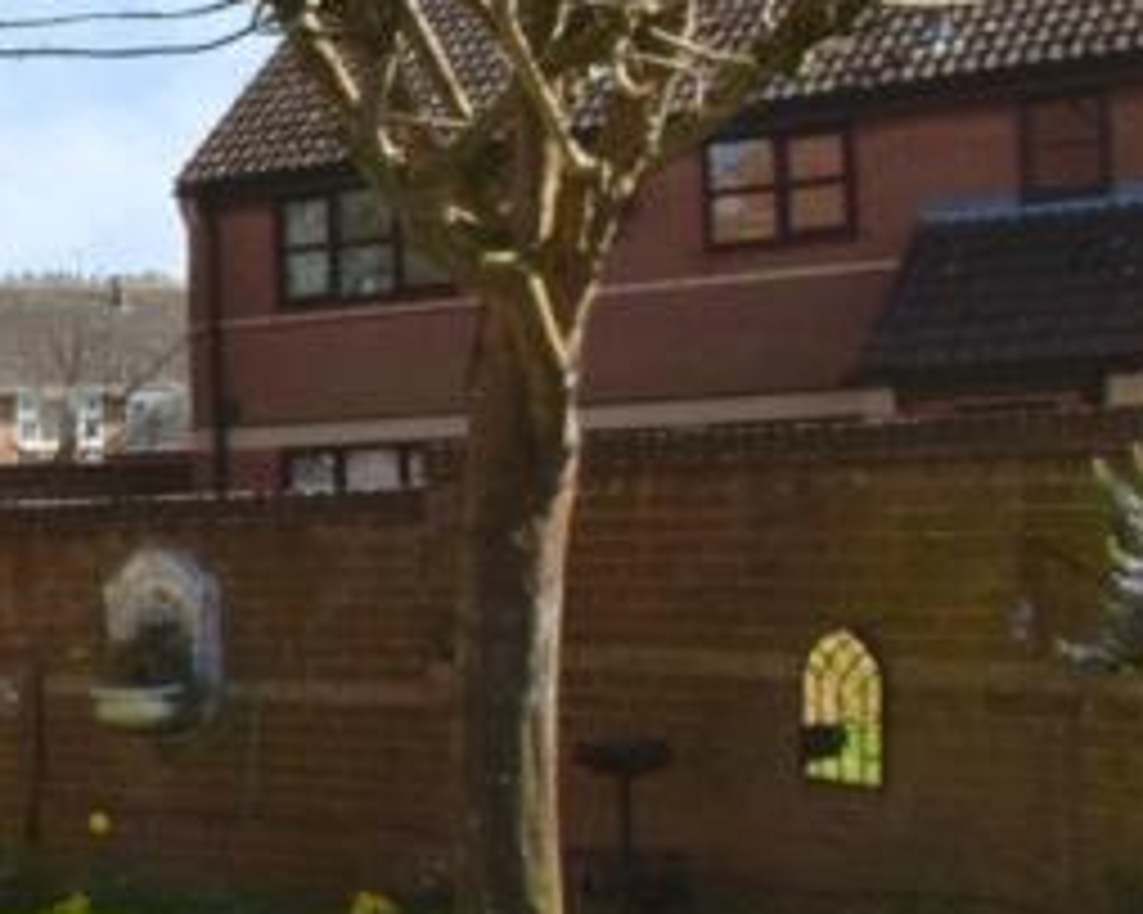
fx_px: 2499
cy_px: 412
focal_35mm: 74
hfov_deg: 17.9
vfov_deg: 20.7
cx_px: -1134
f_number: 25
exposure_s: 1/200
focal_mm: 13
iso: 1000
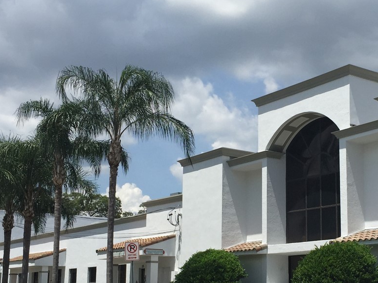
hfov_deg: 31.8
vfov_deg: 24.3
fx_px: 655
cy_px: 196
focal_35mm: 60
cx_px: 269
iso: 32
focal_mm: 4.15
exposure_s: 1/3300
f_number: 2.2
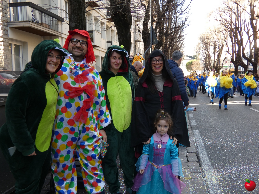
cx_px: 130
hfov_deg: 51.4
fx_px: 269
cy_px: 97
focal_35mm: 36
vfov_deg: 39.7
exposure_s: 1/80
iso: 100
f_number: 3.5
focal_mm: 6.5
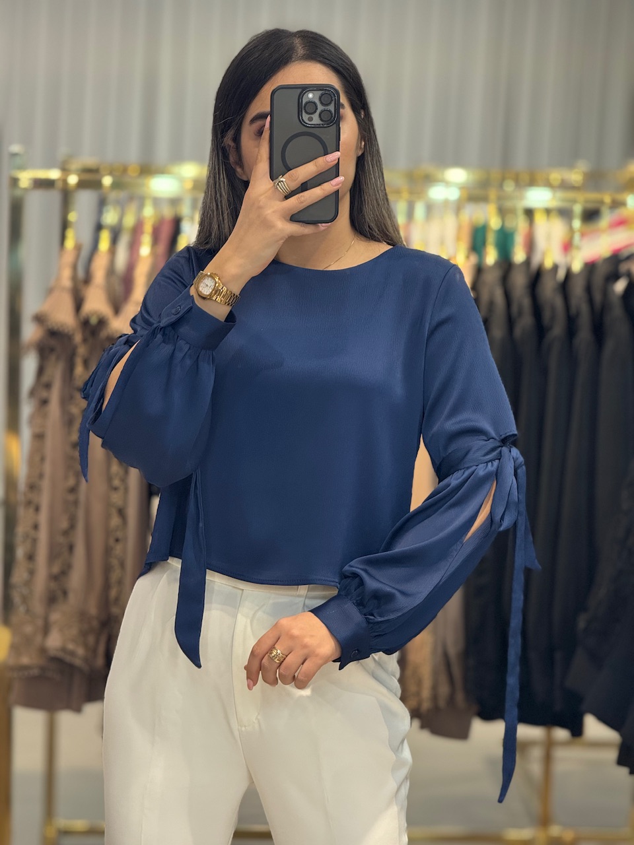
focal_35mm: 120
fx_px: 2930
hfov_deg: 12.3
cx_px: 317
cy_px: 422
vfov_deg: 16.4
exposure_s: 1/100
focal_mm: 15.66
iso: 200
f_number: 2.8
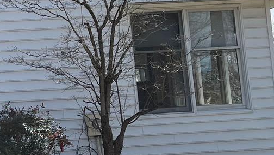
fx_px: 836
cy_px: 31
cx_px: -169
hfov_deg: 16.5
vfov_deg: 10.5
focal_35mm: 115
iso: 50
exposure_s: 1/4310
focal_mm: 5.1
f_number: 1.6
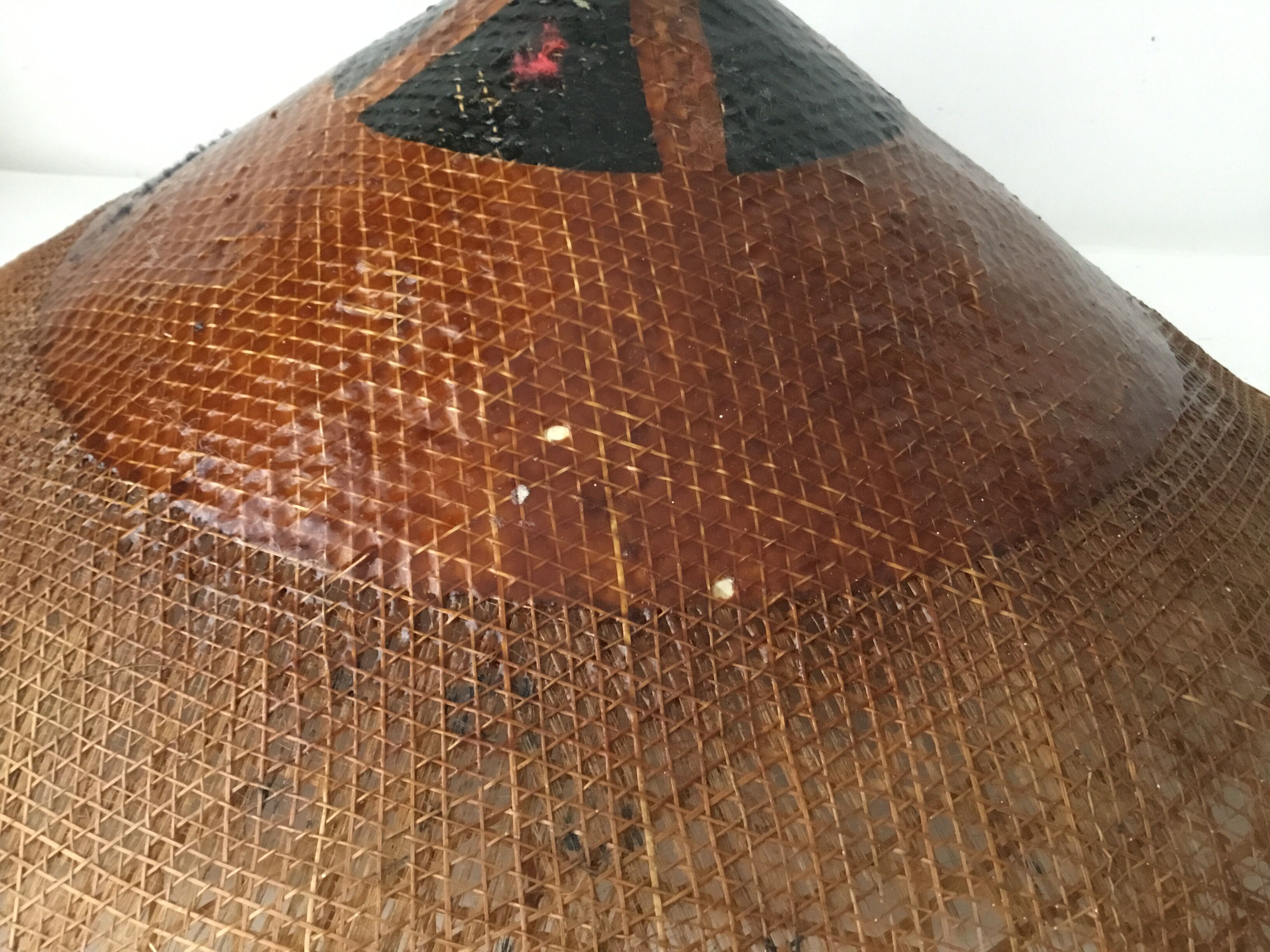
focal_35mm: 31
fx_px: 1137
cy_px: 476
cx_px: 635
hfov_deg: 58.4
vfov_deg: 45.4
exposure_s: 1/17
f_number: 2.4
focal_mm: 3.3
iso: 400
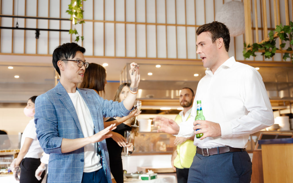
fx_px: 367
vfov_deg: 28.0
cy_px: 97
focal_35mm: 46
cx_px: 147
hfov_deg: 43.5
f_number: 2.8
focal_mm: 45
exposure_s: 1/160
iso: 1000
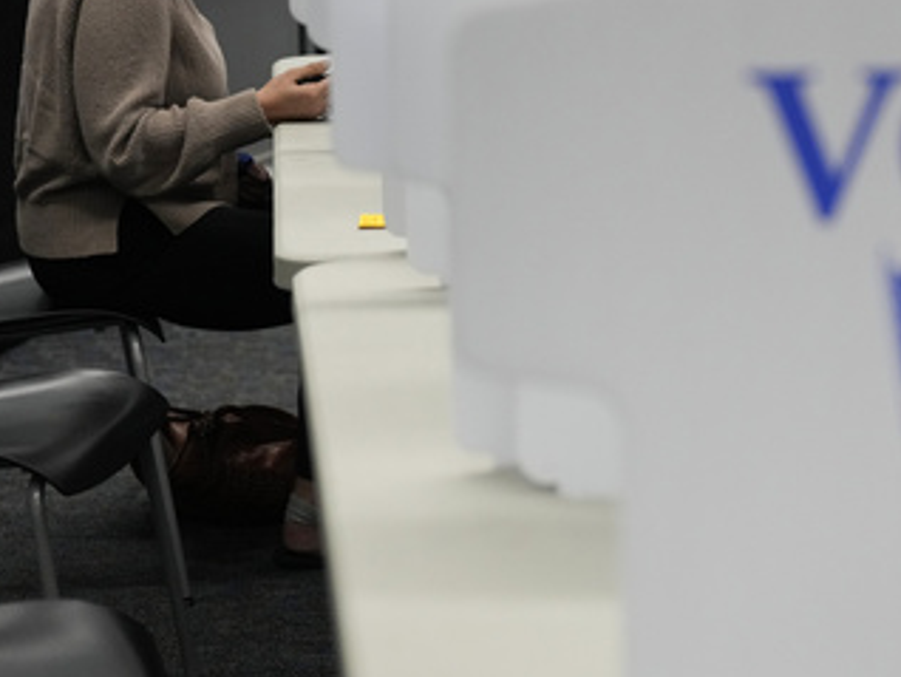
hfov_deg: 16.9
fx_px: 3022
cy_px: 239
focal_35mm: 116
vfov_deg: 12.8
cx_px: 660
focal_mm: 75
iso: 3200
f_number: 2.8
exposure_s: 1/1000
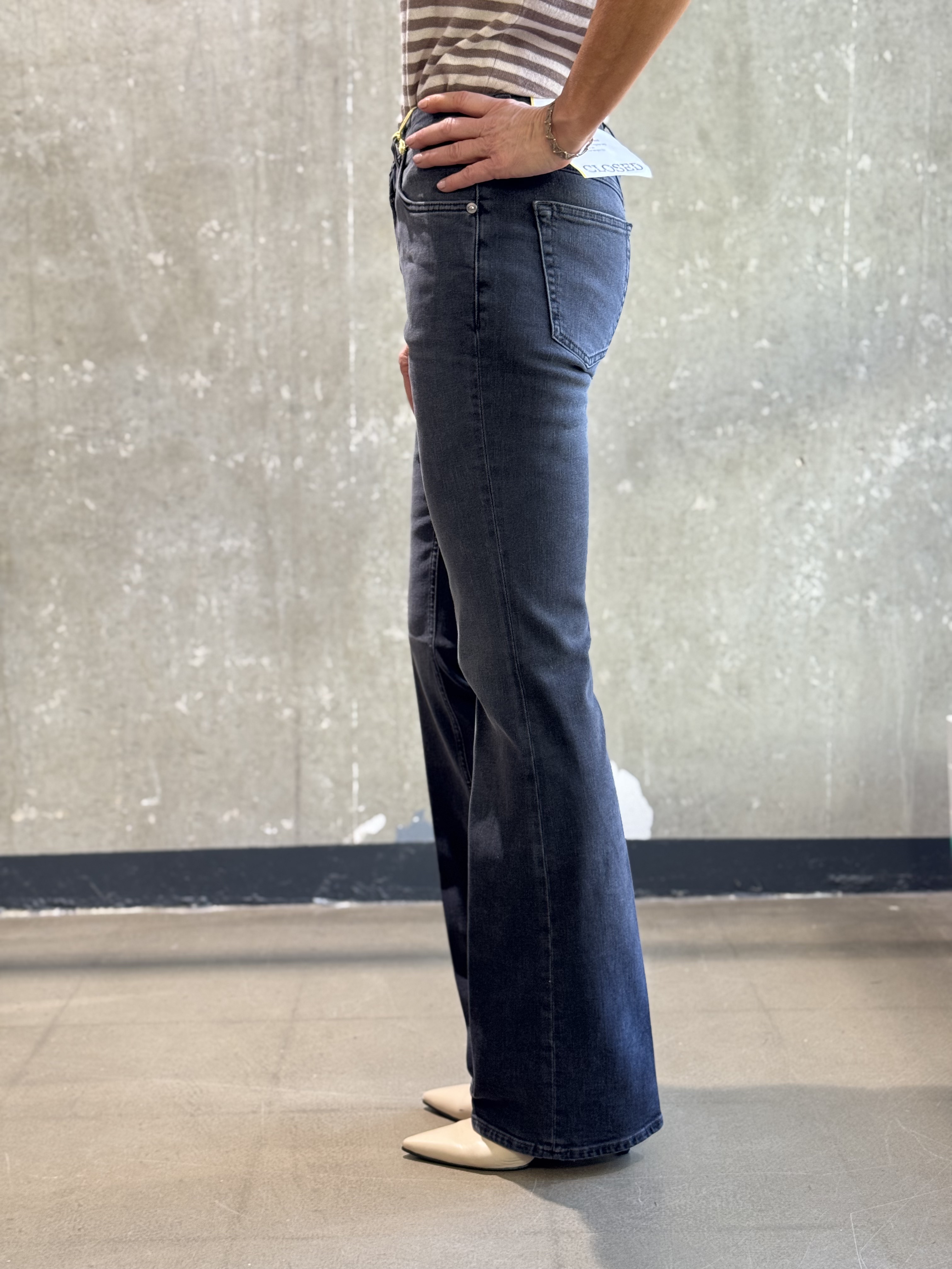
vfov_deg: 39.7
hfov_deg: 30.3
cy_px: 634
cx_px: 476
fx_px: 1760
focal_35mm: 48
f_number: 1.78
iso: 80
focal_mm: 6.76
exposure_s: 1/50
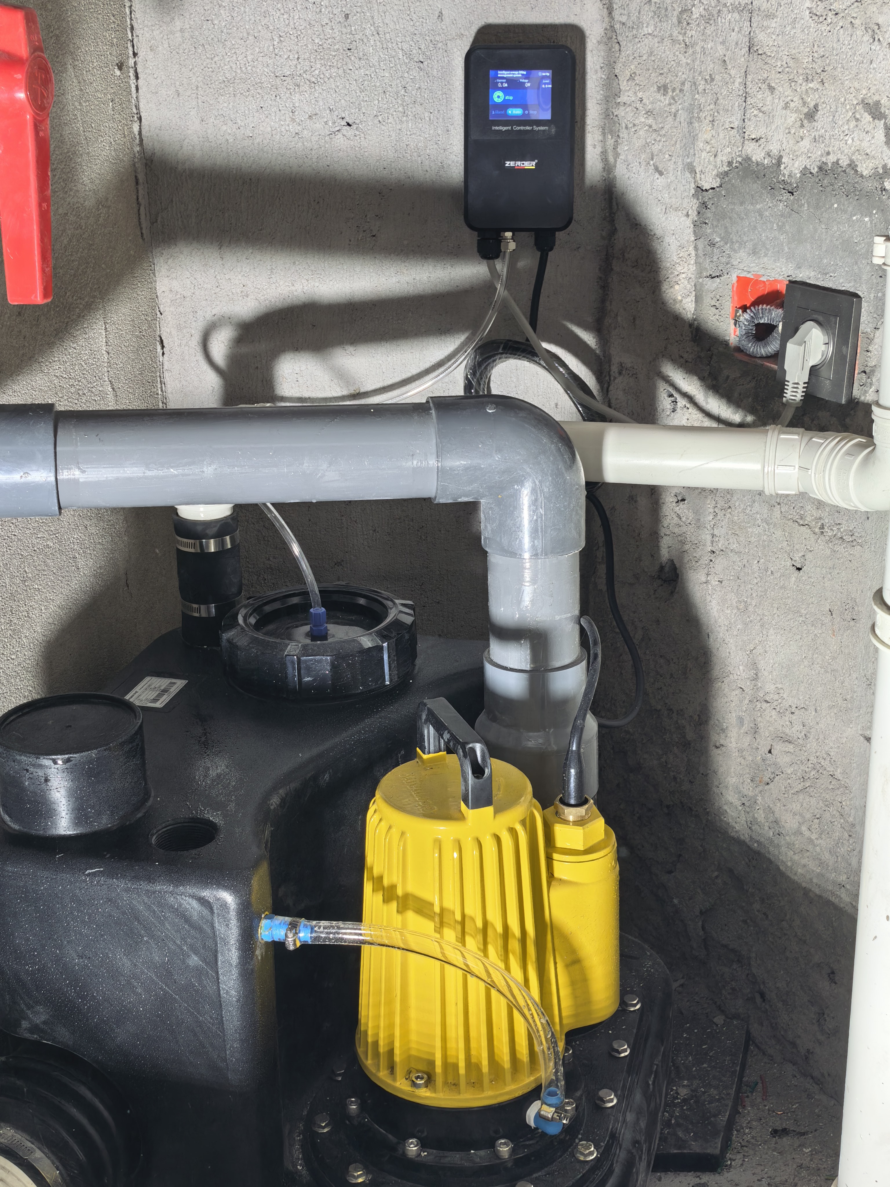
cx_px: 445
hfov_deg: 29.7
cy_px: 594
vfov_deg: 38.9
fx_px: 1680
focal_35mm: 49
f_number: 2
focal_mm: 5.75
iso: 64
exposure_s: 1/100
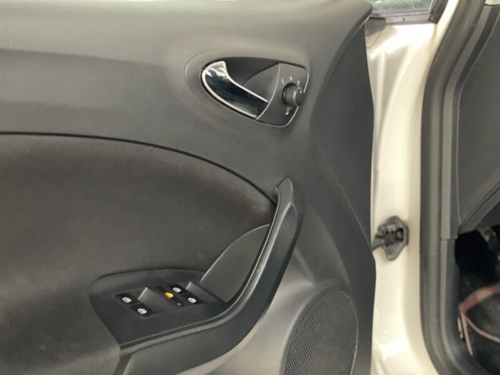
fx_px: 751
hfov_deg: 36.8
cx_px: 250
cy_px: 188
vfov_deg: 28.0
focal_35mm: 52
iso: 500
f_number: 2
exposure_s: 1/18
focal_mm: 6
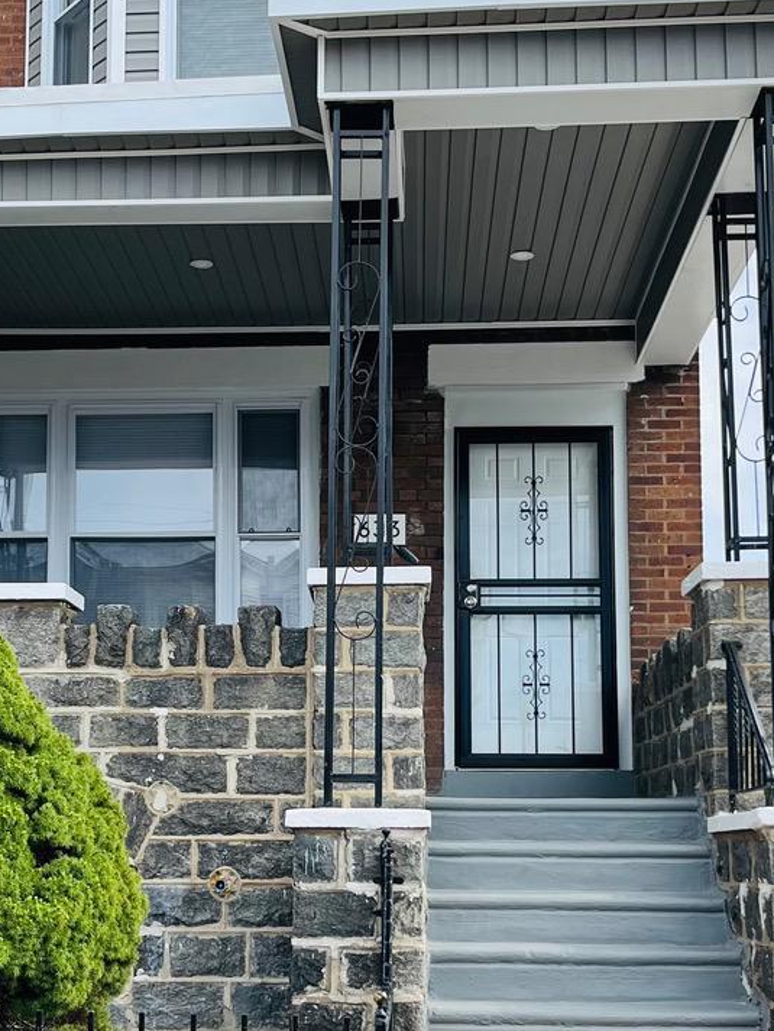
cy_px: 641
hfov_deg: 26.1
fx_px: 1669
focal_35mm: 56
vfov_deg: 34.2
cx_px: 328
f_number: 1.6
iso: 50
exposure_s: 1/2062
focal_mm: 5.1
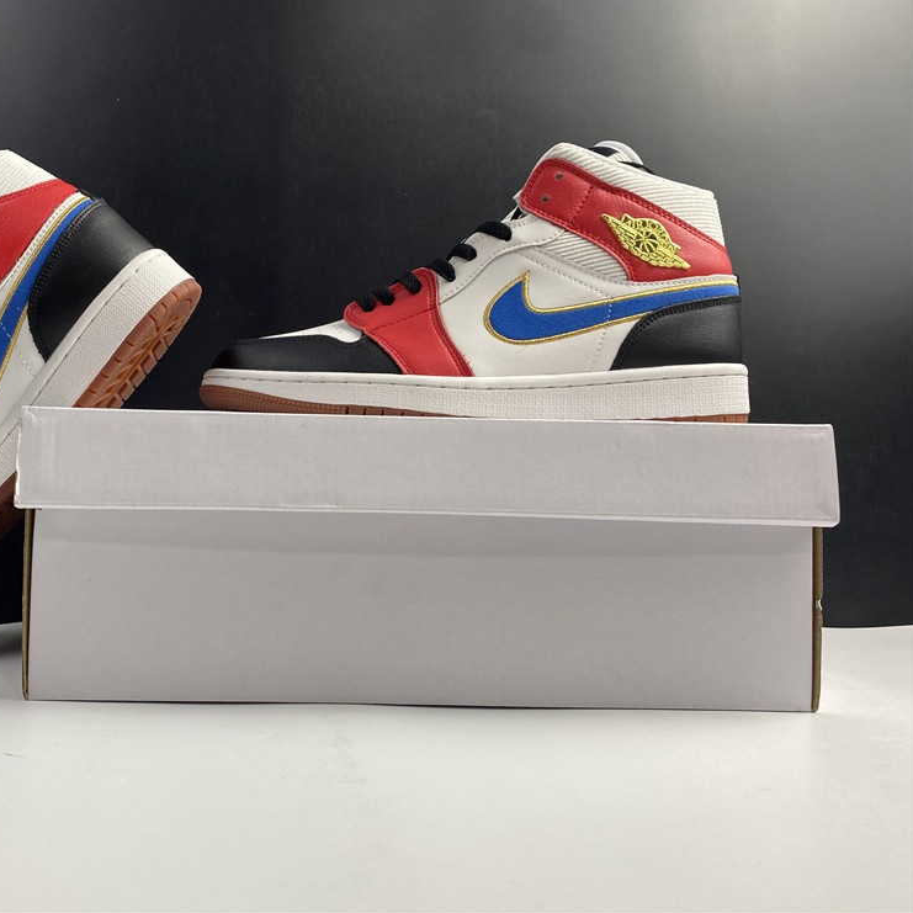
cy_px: 452
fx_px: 925
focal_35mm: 31
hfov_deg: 51.5
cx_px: 303
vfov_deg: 52.5
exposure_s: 1/100
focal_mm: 4.25
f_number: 1.8
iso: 40
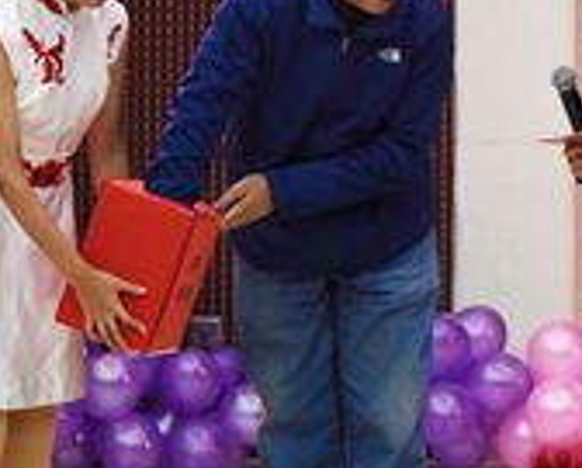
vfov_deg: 6.2
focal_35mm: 251
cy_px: 38
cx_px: 786
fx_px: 4331
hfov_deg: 7.6
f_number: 4
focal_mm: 75
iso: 3200
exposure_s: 1/250
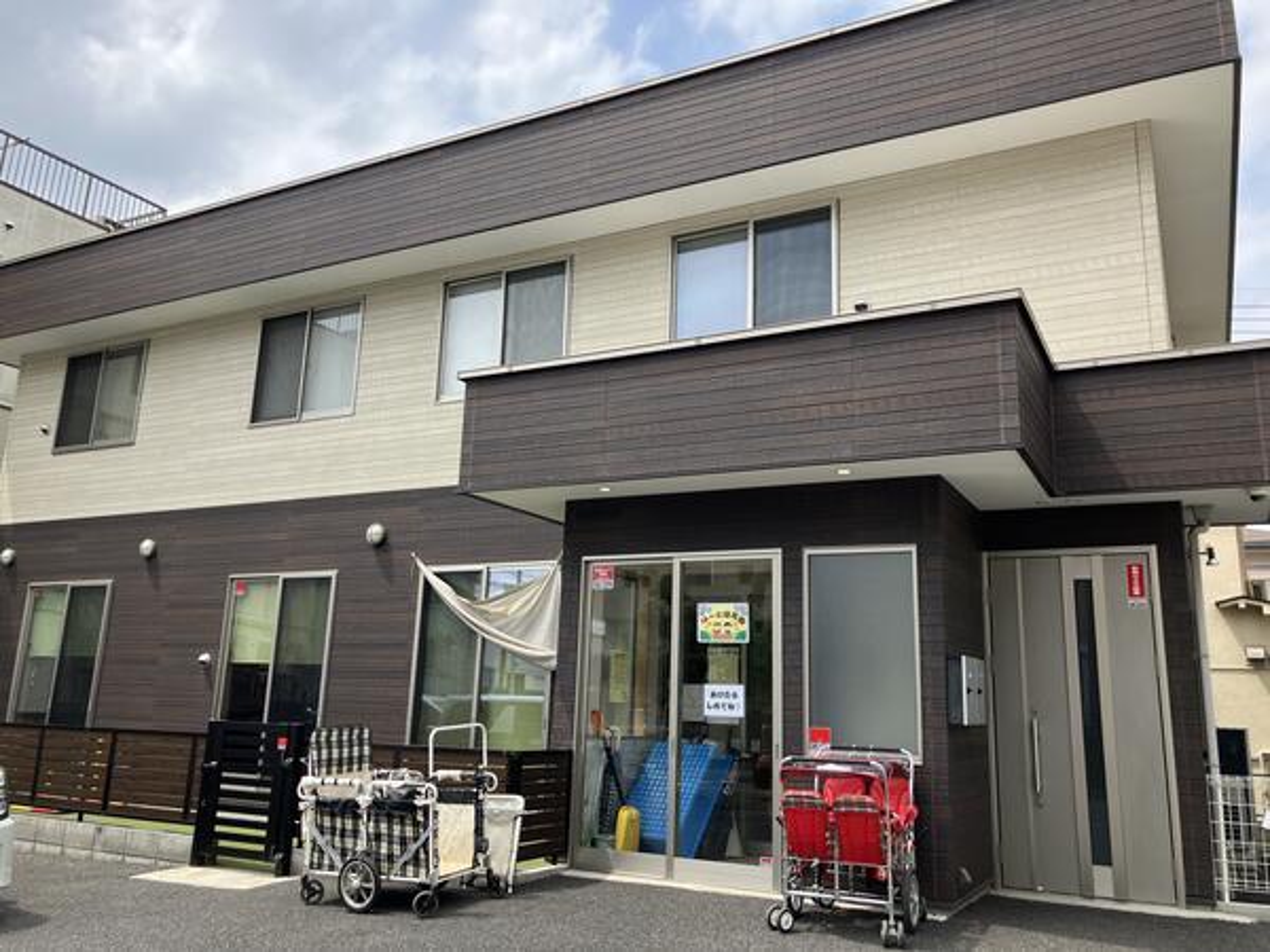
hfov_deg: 63.4
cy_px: 476
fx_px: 1027
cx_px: 635
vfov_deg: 49.7
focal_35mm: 28
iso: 32
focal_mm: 3.99
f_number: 1.8
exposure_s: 1/759
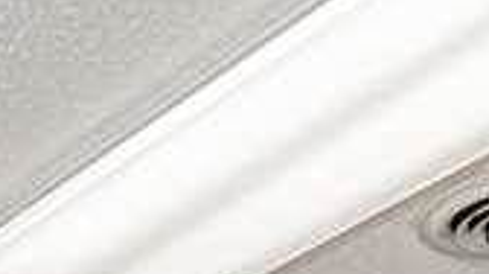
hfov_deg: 16.3
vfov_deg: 7.3
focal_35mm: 120
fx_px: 1554
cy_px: 1095
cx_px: -247
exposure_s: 1/60
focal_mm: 10
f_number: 10
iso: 220
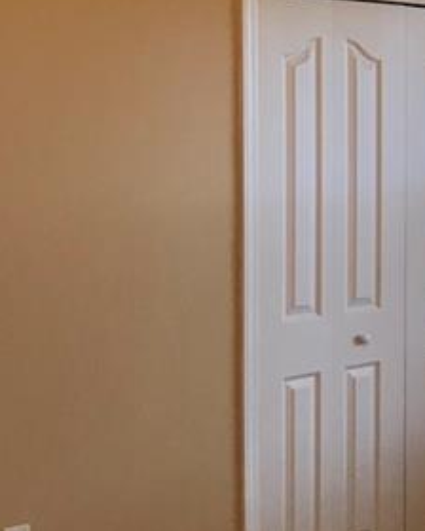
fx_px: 1179
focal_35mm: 75
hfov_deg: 19.2
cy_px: 176
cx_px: 514
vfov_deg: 25.3
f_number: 1.8
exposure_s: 1/30
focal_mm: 3.99
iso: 25
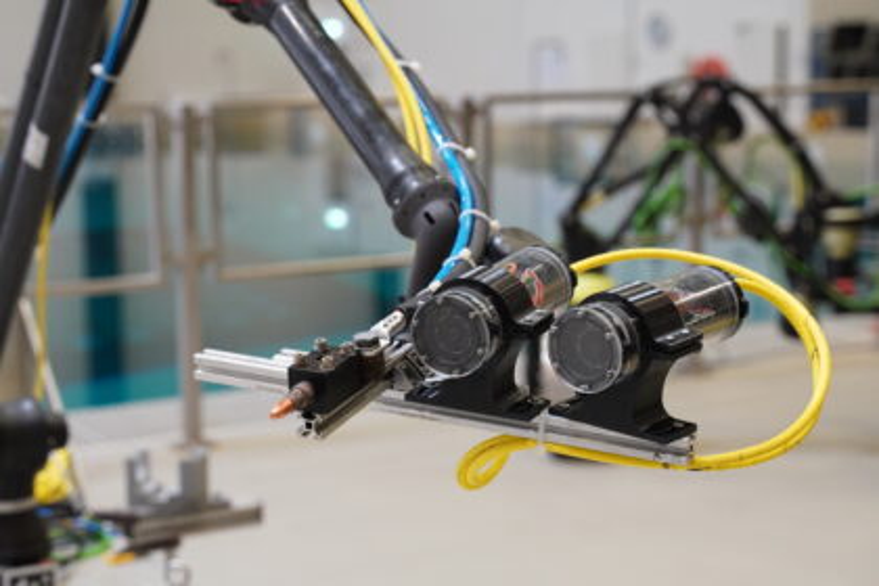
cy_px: 293
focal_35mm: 69
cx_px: 440
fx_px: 1685
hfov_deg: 29.2
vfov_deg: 19.7
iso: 1600
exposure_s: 1/160
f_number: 3.5
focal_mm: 46
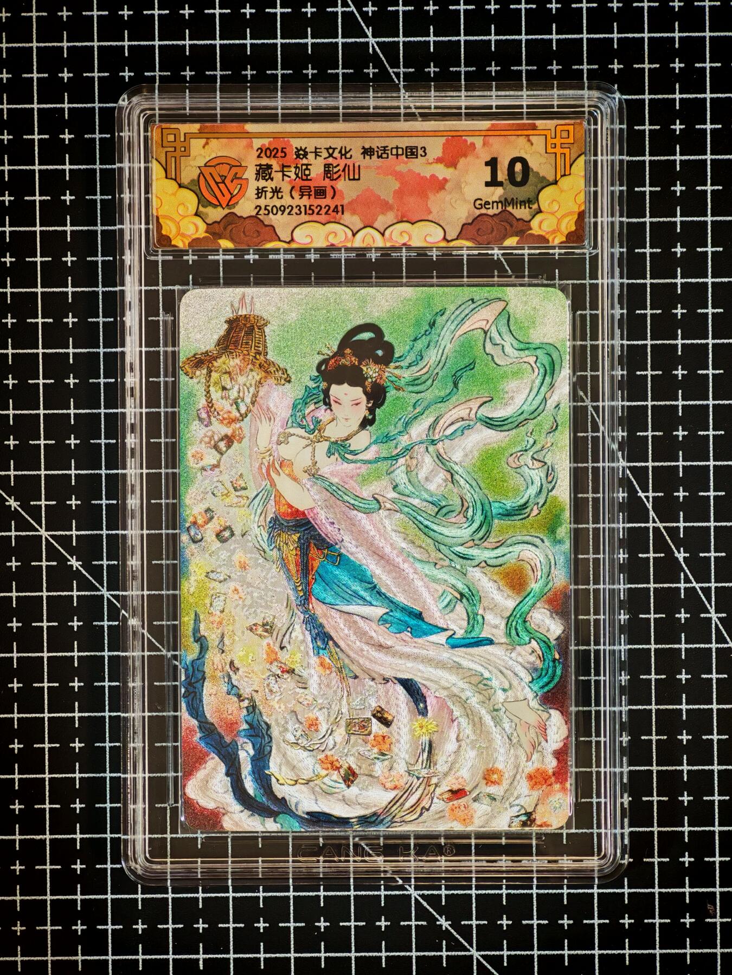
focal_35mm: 83
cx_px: 366
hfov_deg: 17.8
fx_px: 2340
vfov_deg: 23.6
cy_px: 488
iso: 400
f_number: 2.4
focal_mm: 8.67
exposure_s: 1/25
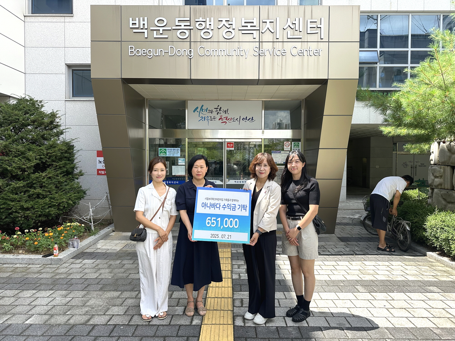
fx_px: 315
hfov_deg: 71.6
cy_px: 170
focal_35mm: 24
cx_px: 228
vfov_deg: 56.8
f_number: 1.78
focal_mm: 6.86
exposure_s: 1/1227
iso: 80
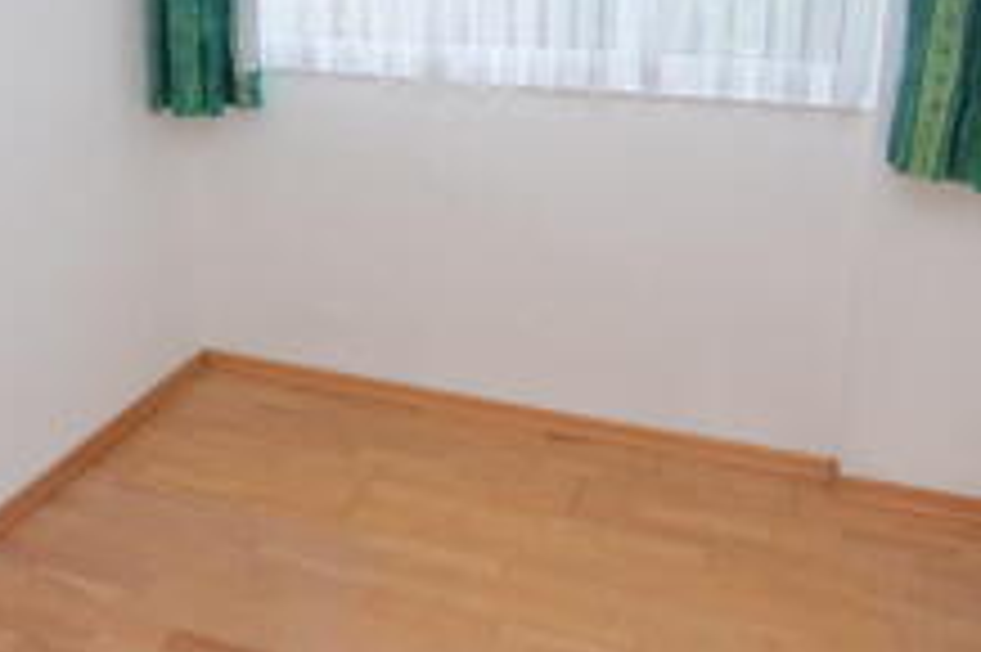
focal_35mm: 36
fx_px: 983
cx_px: 400
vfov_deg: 35.3
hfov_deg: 52.7
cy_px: 115
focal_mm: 11
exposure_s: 1/100
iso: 400
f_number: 5
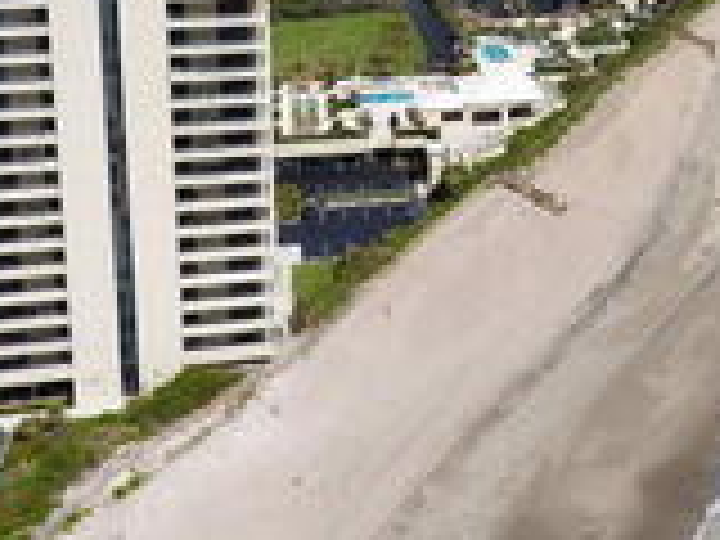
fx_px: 1040
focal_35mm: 50
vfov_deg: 26.5
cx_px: 500
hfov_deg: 37.6
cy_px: -76
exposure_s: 1/1418
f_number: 2.8
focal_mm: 3.61
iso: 100
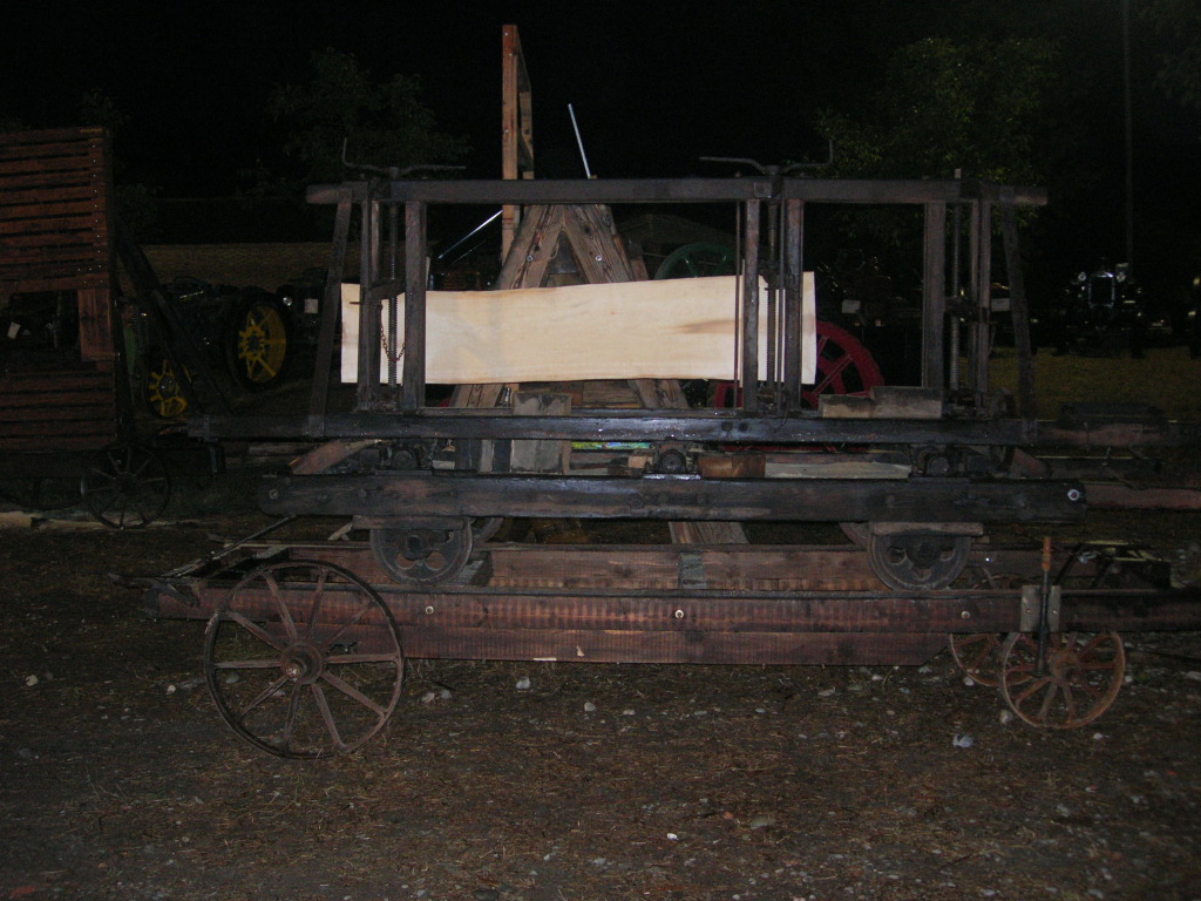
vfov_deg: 37.7
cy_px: 450
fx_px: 1318
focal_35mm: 38
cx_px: 600
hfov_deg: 49.0
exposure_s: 1/60.1
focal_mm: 7.8
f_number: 2.8
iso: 180
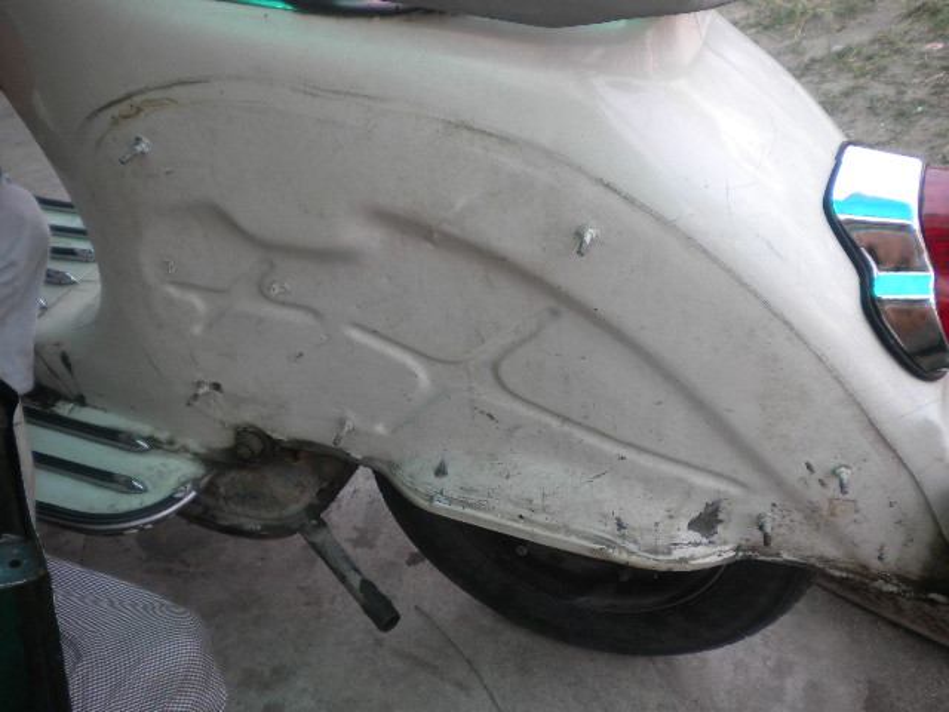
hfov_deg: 52.6
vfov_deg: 40.7
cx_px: 474
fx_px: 960
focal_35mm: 35
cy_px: 356
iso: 80
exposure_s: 1/210
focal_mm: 6.3
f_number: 3.1
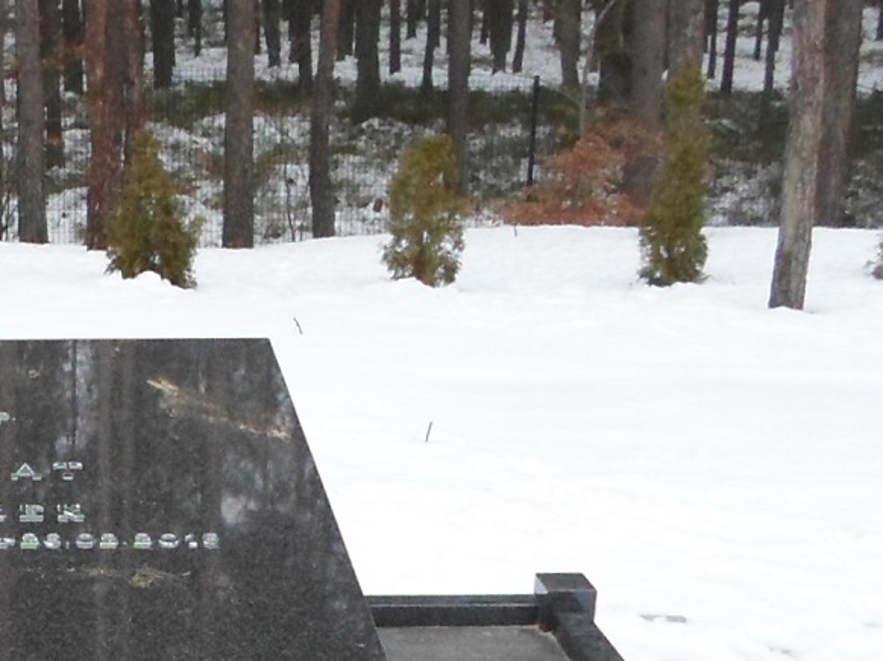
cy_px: 775
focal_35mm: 78
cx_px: -22
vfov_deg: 18.0
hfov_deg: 23.8
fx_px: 1989
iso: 160
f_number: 2.5
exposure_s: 1/30
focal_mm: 4.5
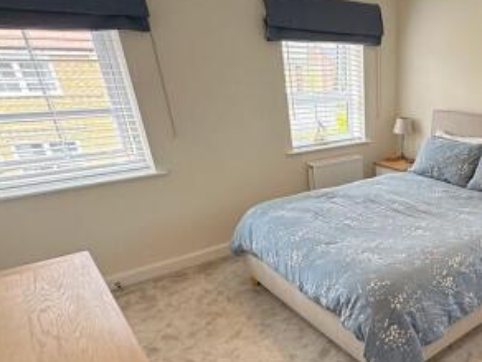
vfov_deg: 48.4
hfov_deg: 57.9
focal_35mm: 28
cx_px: 395
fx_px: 390
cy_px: 257
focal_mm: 2.22
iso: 125
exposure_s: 1/99
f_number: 2.2
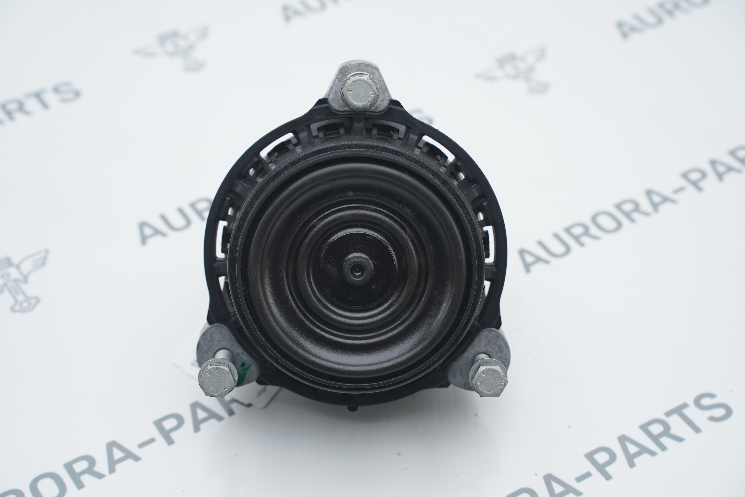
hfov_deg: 27.0
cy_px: 248
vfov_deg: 18.2
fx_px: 1552
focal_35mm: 75
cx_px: 372
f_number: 6.3
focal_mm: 75
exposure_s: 1/160
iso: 500
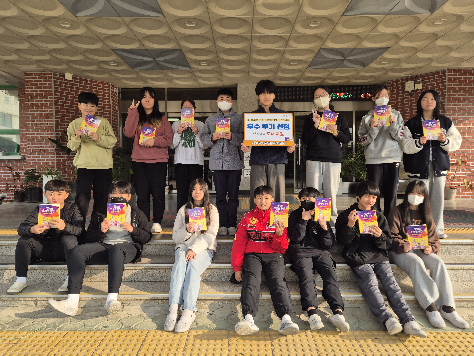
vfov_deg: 56.8
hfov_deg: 71.6
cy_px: 176
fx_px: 329
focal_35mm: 24
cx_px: 243
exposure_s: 1/454
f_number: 1.8
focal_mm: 5.4
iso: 25
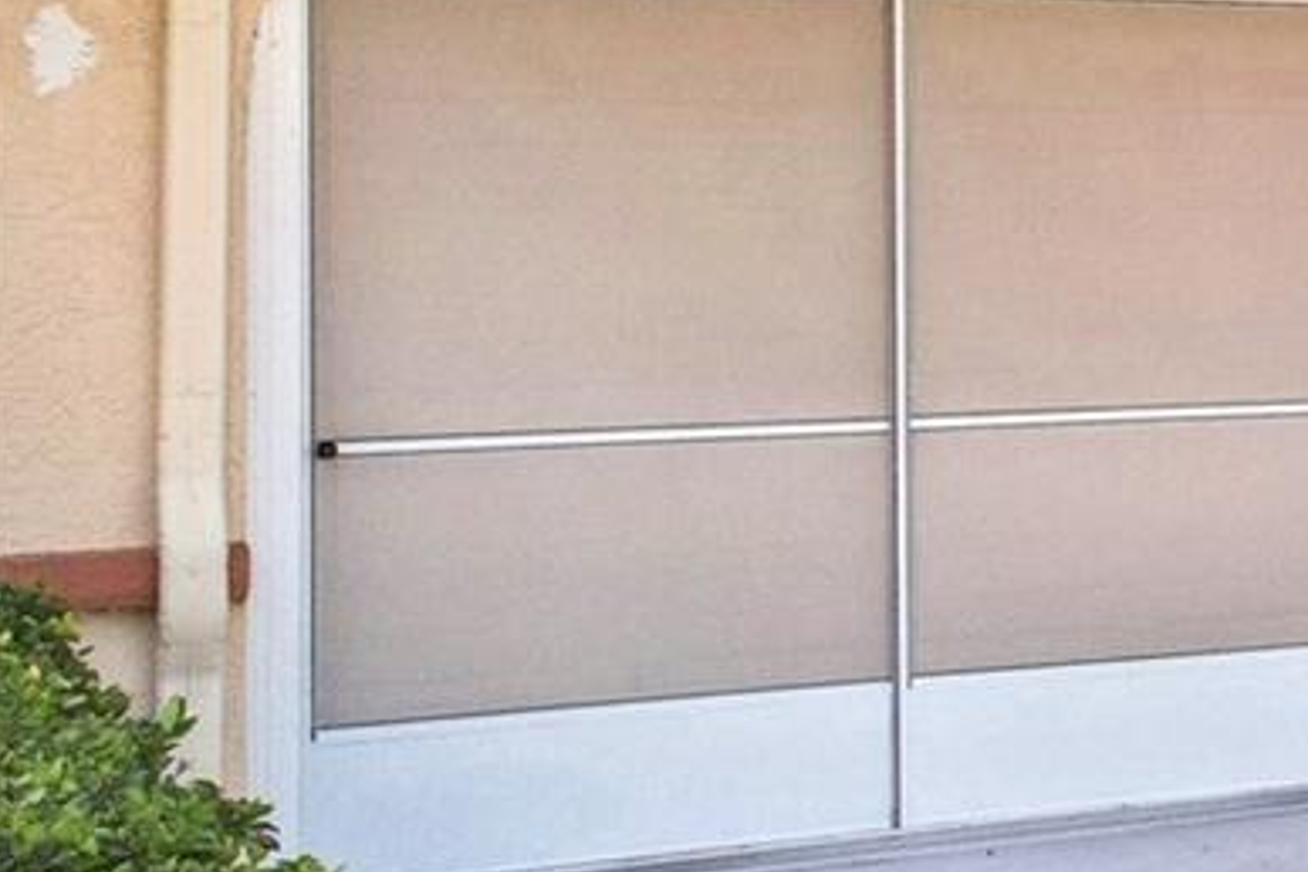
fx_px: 3306
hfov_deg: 16.4
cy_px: 196
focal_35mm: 91
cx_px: 2690
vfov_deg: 14.9
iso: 150
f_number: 2.8
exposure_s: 1/125
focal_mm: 8.4
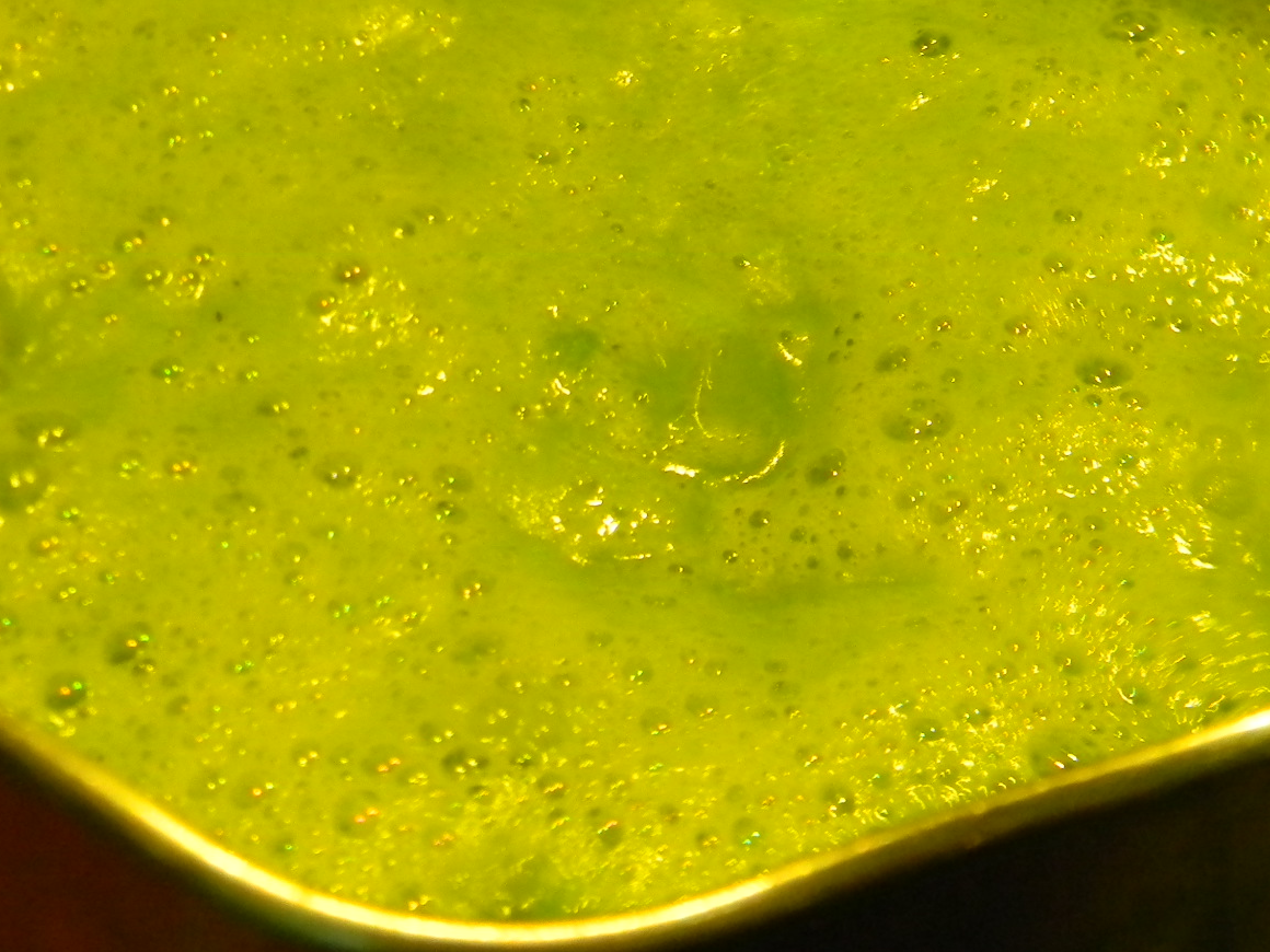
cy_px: 253
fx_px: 3045
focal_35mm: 83
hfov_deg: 23.5
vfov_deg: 17.7
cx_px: 544
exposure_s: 1/18
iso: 400
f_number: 3.9
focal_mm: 8.6
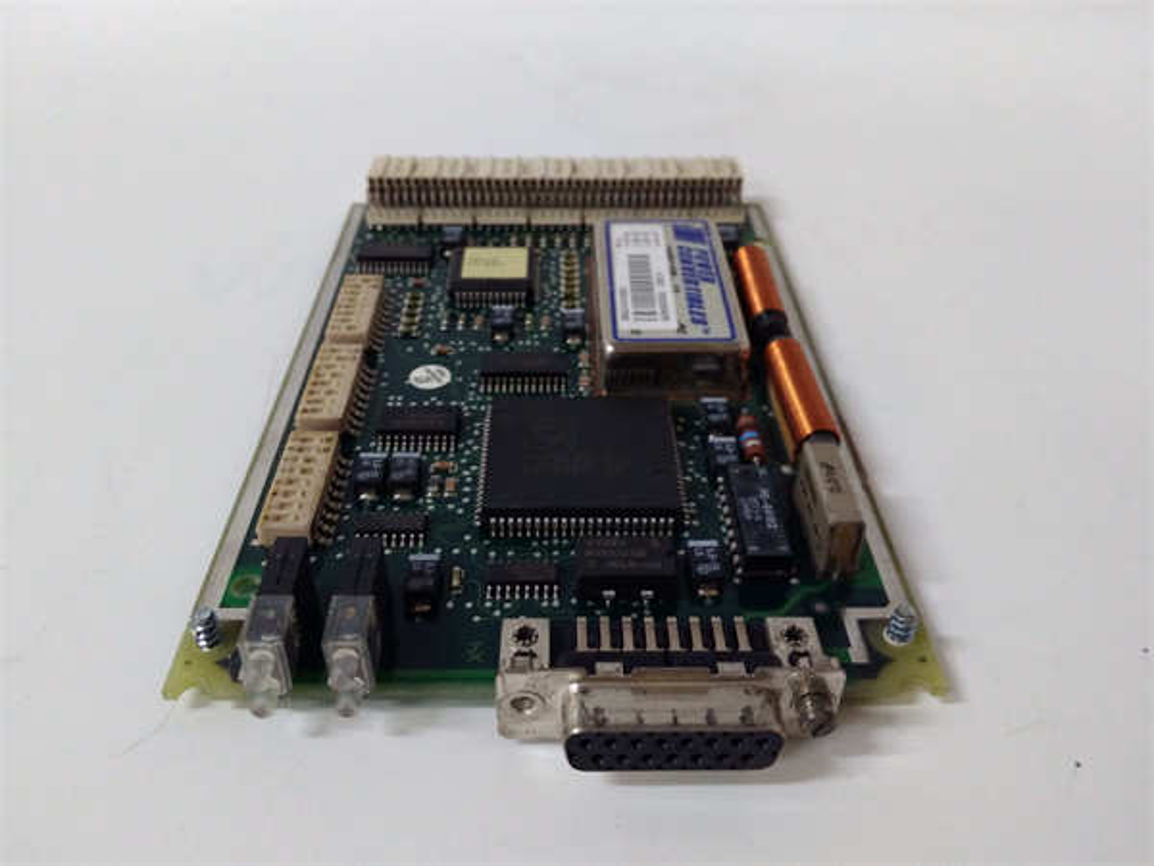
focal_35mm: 27
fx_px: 900
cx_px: 577
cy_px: 433
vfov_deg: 51.4
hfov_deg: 65.3
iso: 432
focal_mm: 3.79
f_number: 2
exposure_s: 1/33
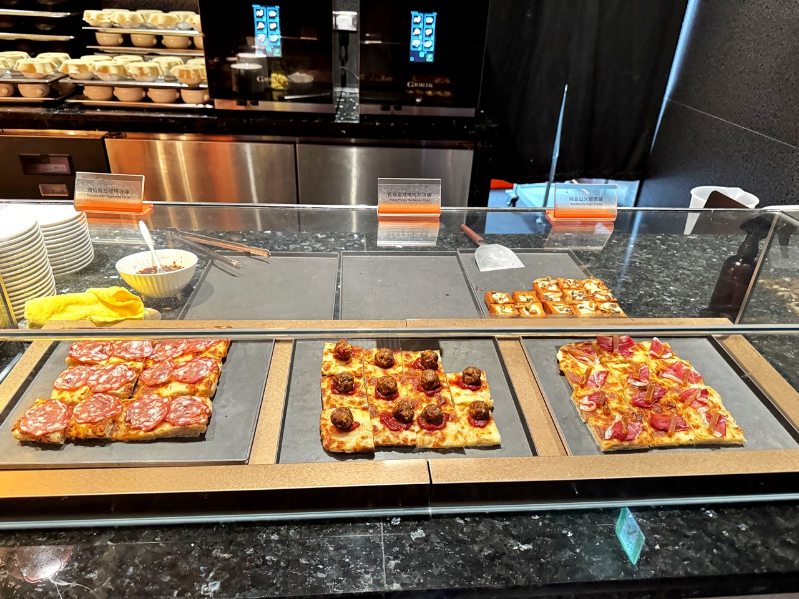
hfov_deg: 71.6
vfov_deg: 56.8
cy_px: 300
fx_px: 554
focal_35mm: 24
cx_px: 400
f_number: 1.78
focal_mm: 6.76
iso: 640
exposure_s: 1/60
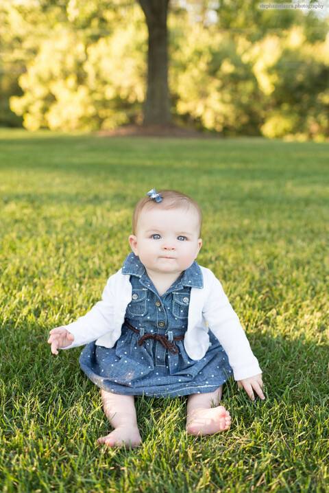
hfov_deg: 37.9
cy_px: 246
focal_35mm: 35
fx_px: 479
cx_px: 164
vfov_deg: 54.4
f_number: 2.8
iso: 320
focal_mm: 35
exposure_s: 1/320
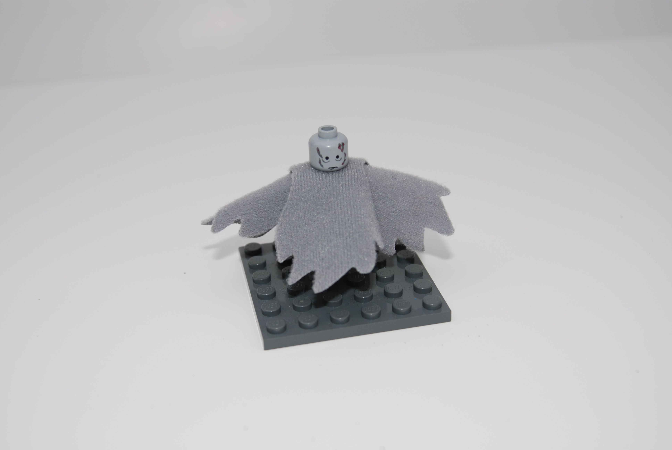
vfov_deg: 25.8
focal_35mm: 52
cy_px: 225
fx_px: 981
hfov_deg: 37.8
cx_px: 336
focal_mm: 35
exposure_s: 1/200
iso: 100
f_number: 5.6
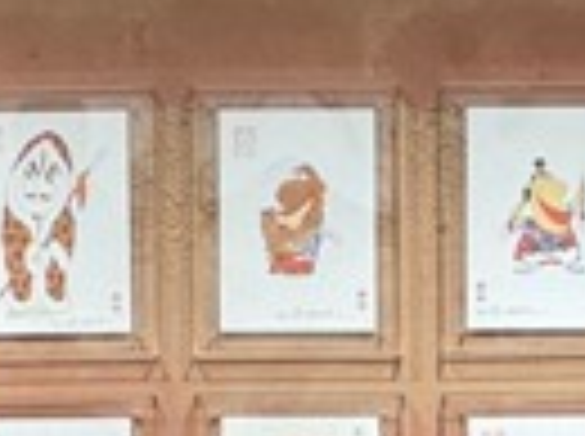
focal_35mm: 534
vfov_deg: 2.8
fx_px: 9008
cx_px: -54
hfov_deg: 3.7
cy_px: 456
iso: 640
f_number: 2.8
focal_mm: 9
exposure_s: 1/60
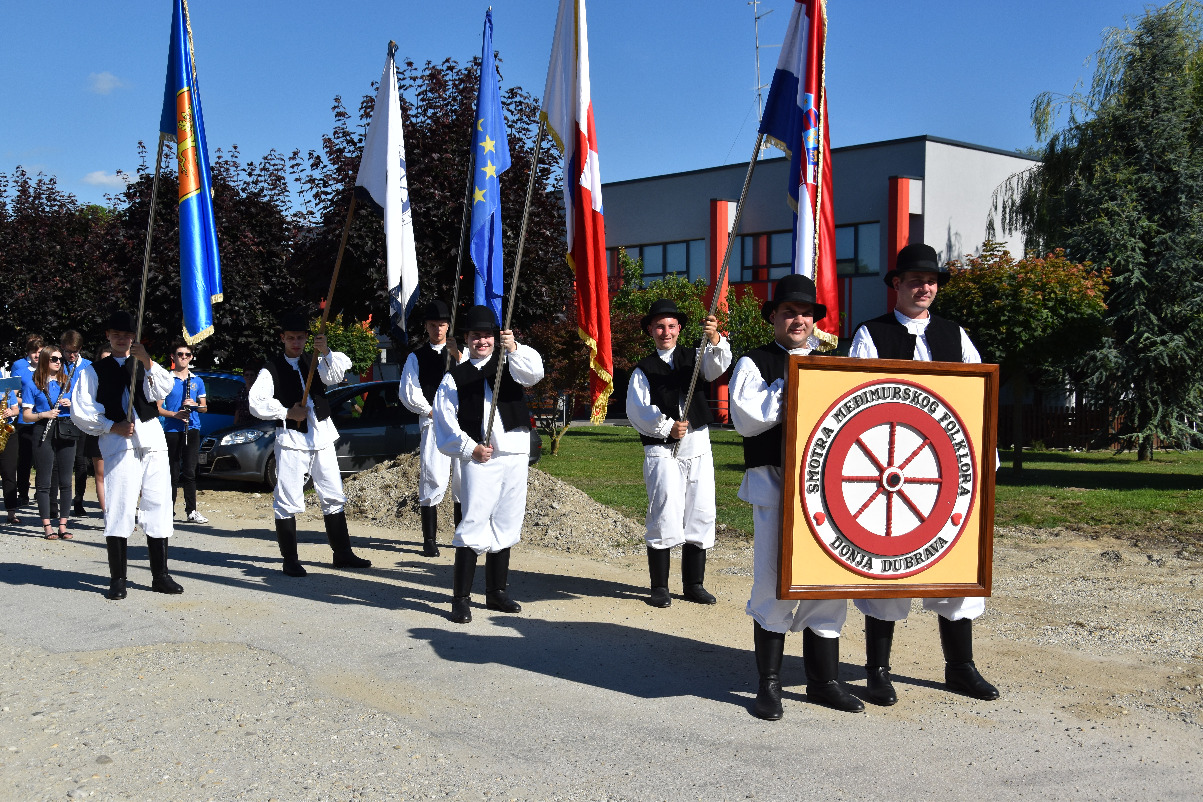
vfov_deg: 34.2
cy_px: 401
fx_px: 1303
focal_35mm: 39
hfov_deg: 49.6
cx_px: 602
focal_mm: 26
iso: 400
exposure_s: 1/2000
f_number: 8
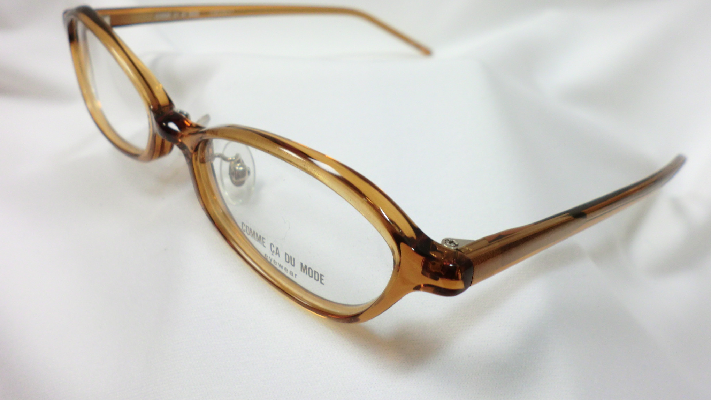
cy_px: 146
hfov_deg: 56.6
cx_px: 354
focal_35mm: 35
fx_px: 660
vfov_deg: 33.5
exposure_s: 1/60
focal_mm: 5.8
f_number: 3.5
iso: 100
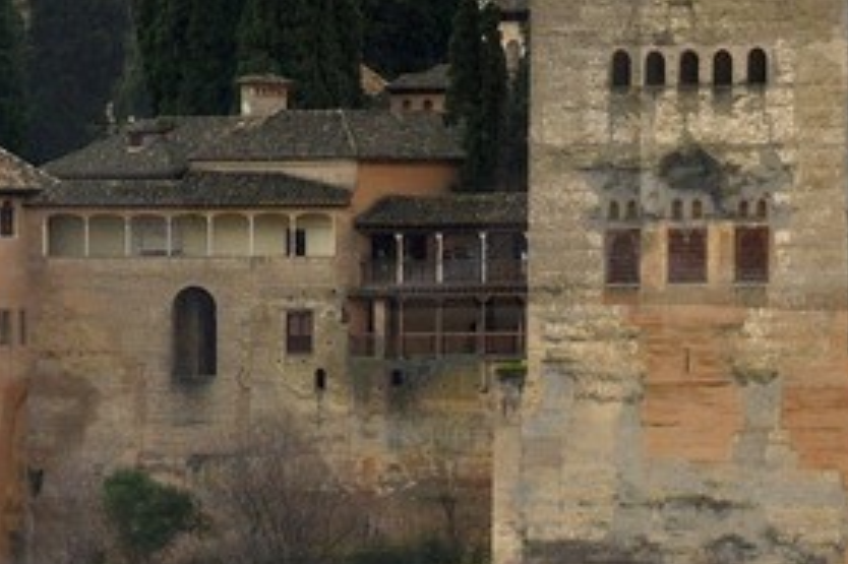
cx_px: 1235
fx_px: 11535
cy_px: -189
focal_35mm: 490
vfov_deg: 2.8
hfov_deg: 4.2
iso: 400
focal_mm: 85
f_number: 11
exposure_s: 1/160
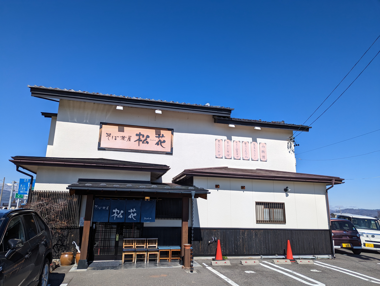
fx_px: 264
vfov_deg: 56.9
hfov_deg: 71.5
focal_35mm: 24
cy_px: 143
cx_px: 190
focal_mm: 6.81
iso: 53
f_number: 1.85
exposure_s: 1/3650
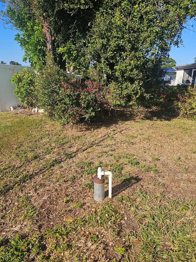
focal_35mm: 25
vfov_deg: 69.4
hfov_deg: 54.8
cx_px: 104
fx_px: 189
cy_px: 136
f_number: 1.7
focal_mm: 6.3
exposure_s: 1/551
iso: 10
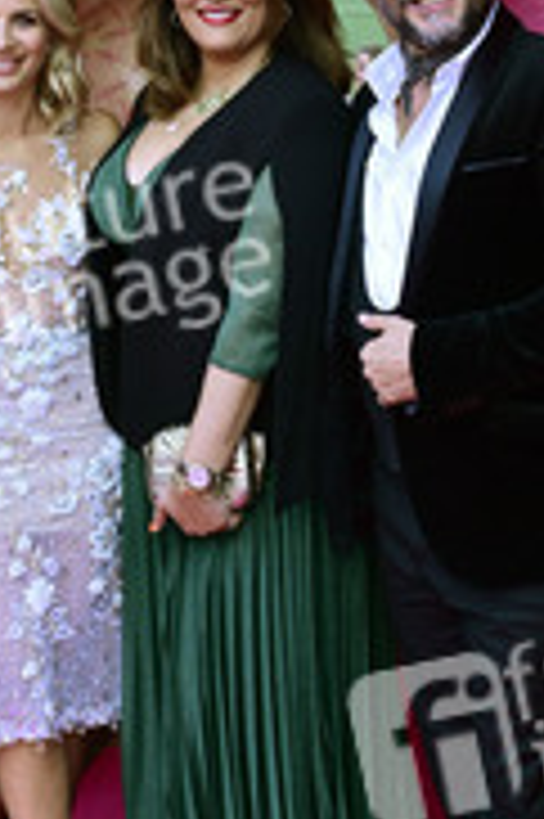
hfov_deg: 20.5
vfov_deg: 30.4
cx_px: 171
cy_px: 495
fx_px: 1499
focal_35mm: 66
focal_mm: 30
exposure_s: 1/200
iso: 400
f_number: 5.6
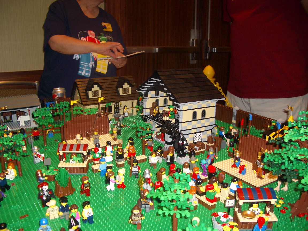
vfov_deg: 40.7
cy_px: 116
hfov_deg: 52.6
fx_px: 311
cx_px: 154
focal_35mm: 35
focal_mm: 5.8
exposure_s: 1/60
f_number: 2.6
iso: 100
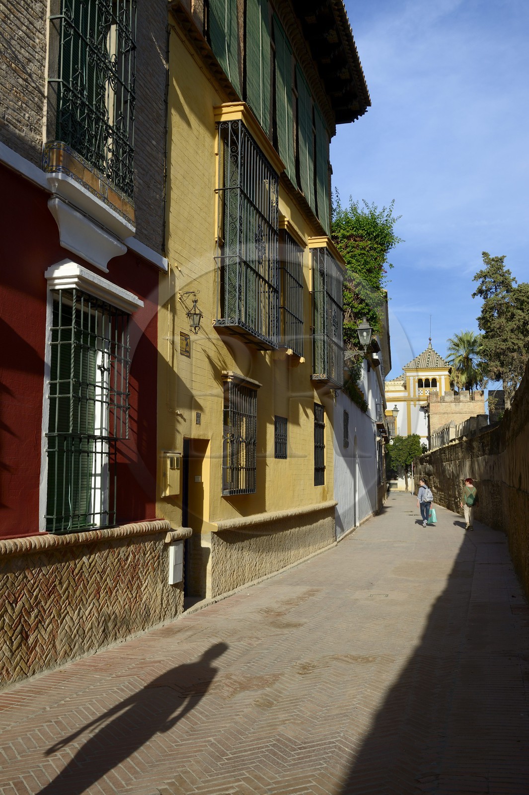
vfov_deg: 55.8
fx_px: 750
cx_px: 264
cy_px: 398
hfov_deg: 38.8
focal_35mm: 34
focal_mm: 34
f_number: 13
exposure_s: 1/200
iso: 200
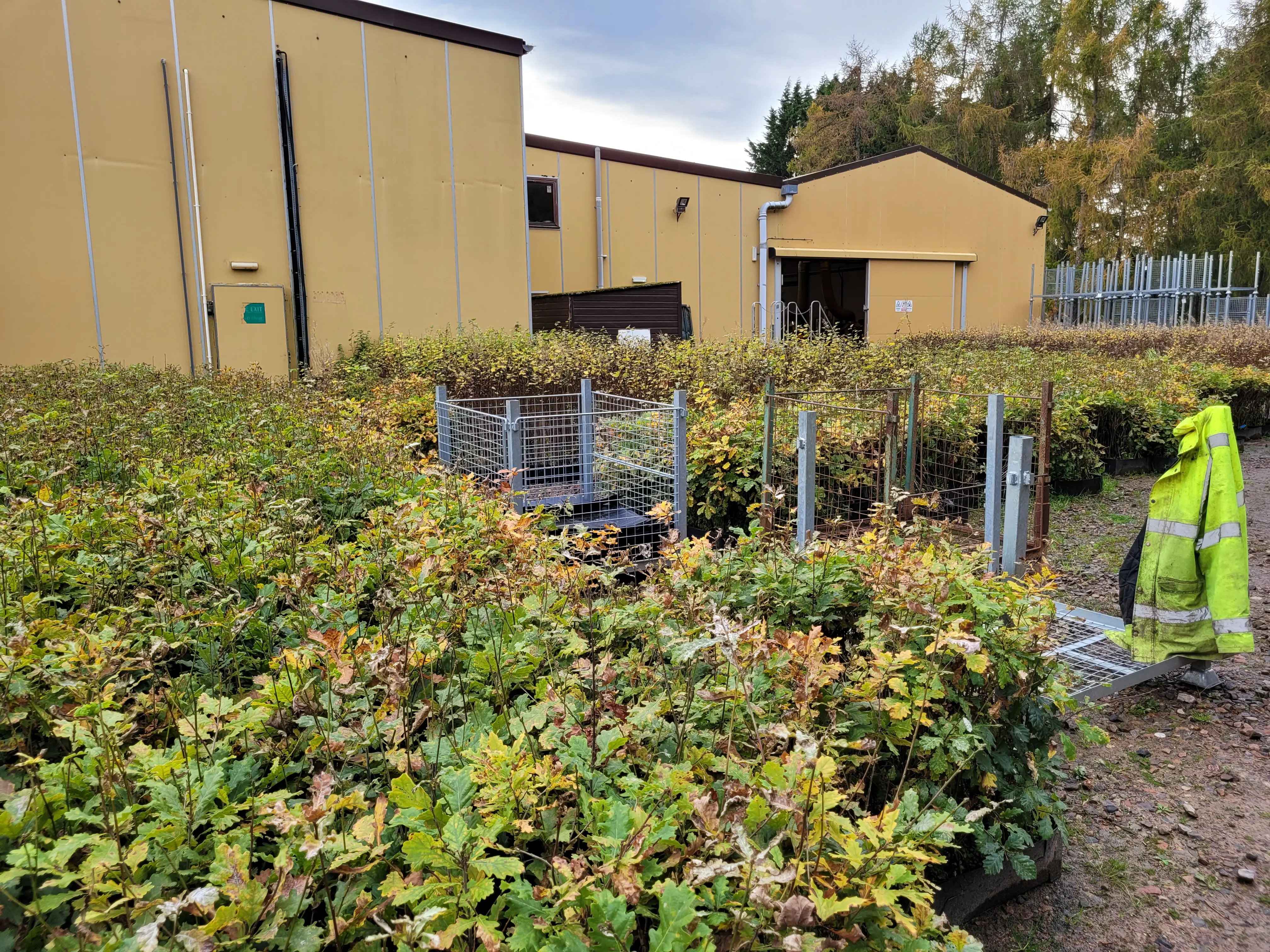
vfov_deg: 53.1
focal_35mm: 26
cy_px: 476
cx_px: 635
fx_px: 954
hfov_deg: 67.3
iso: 40
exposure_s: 1/111
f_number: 1.8
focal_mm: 5.4
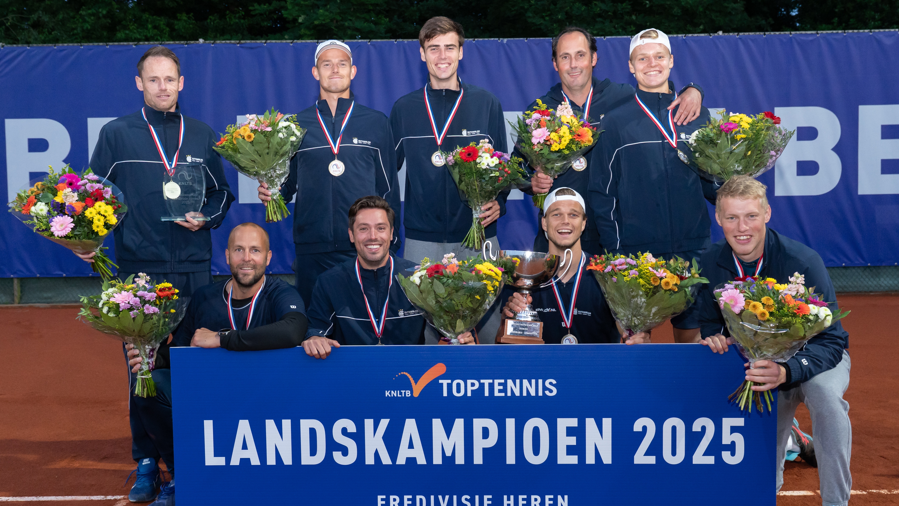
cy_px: 254
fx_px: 834
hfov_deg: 56.6
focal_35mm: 35
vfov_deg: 33.7
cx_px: 451
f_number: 5.6
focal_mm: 33
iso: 5000
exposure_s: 1/250
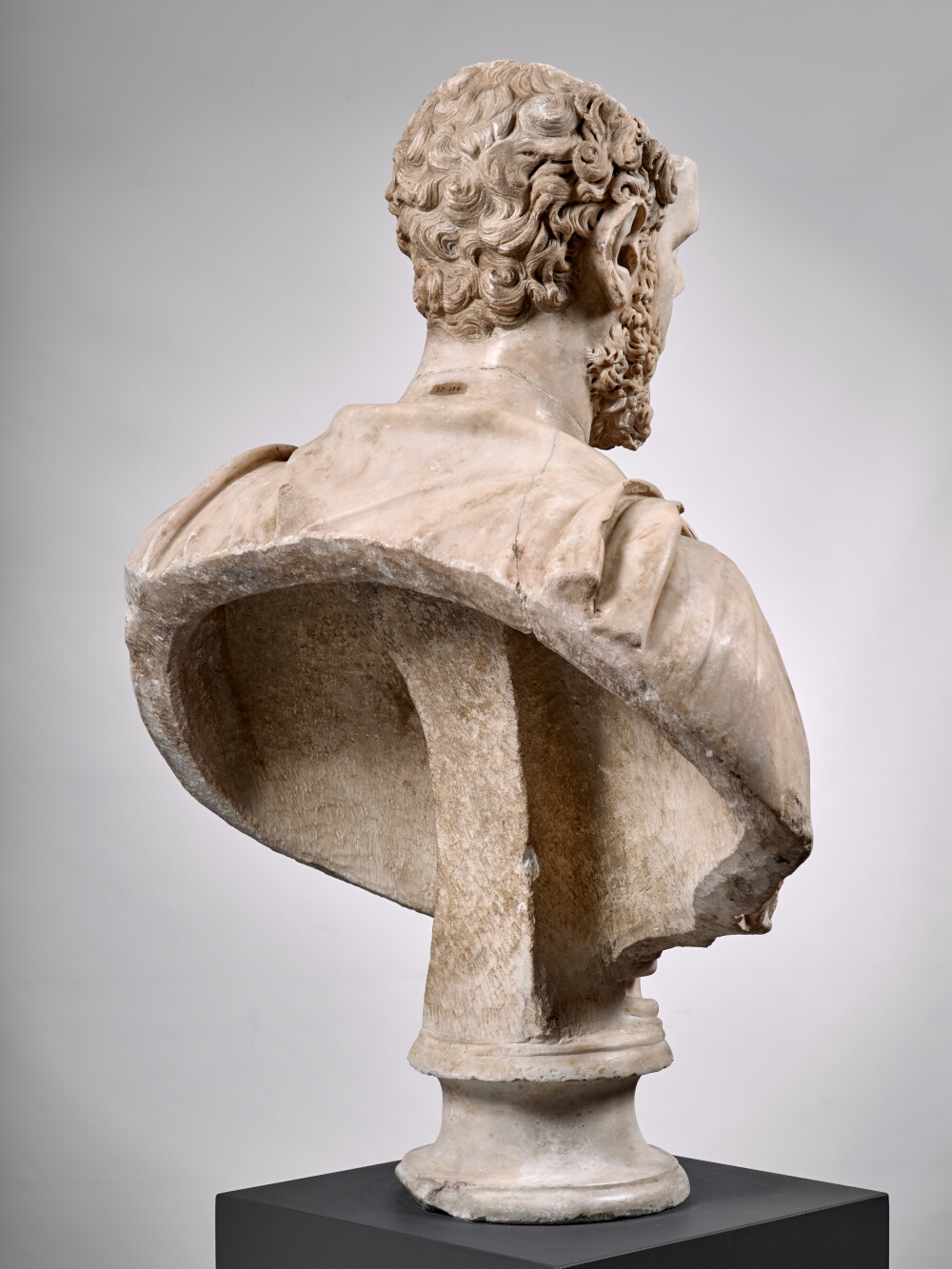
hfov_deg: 23.3
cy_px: 634
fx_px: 2310
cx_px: 476
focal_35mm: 63
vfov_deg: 30.7
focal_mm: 80
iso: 100
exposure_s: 1/125
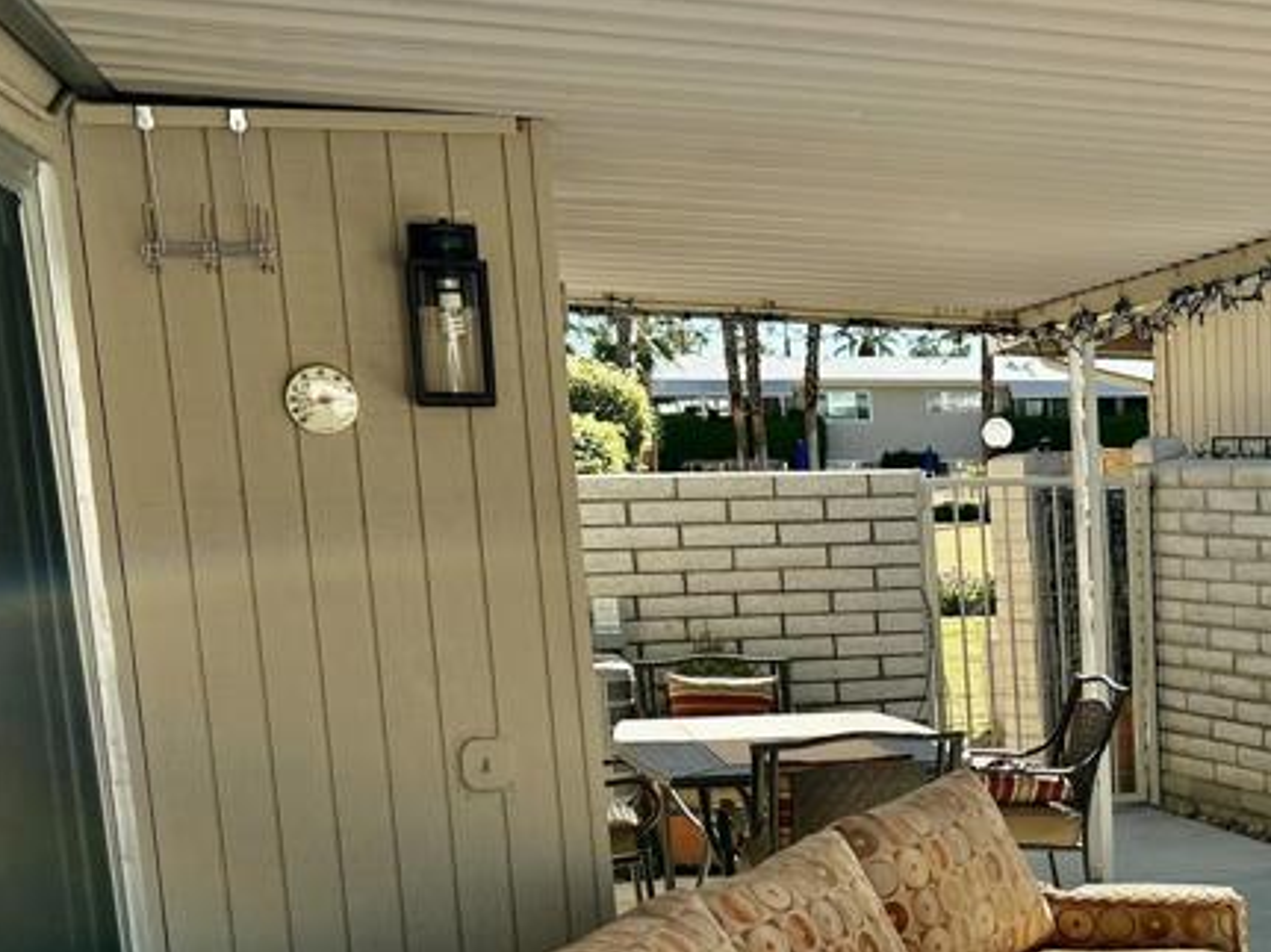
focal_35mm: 57
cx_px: 1298
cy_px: 911
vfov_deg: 24.7
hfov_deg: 31.1
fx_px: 2092
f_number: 1.78
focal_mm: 6.86
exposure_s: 1/2469
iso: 80
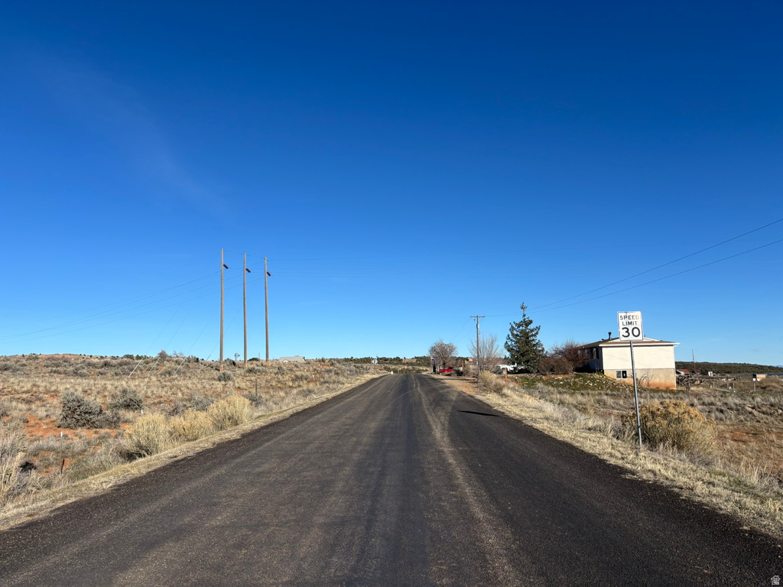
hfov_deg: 67.3
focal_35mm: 26
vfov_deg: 53.1
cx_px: 392
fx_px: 588
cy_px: 294
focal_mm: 5.96
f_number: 1.6
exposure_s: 1/4255
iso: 50
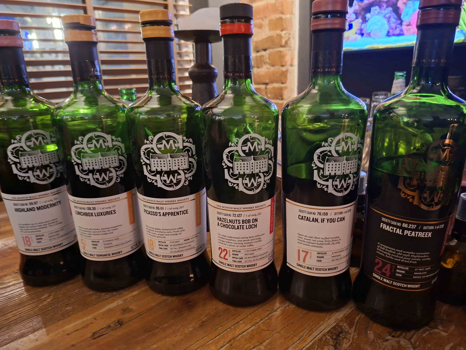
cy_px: 175
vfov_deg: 58.9
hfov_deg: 73.9
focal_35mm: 23
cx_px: 233
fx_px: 310
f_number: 1.8
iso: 1000
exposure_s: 1/20
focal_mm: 5.54
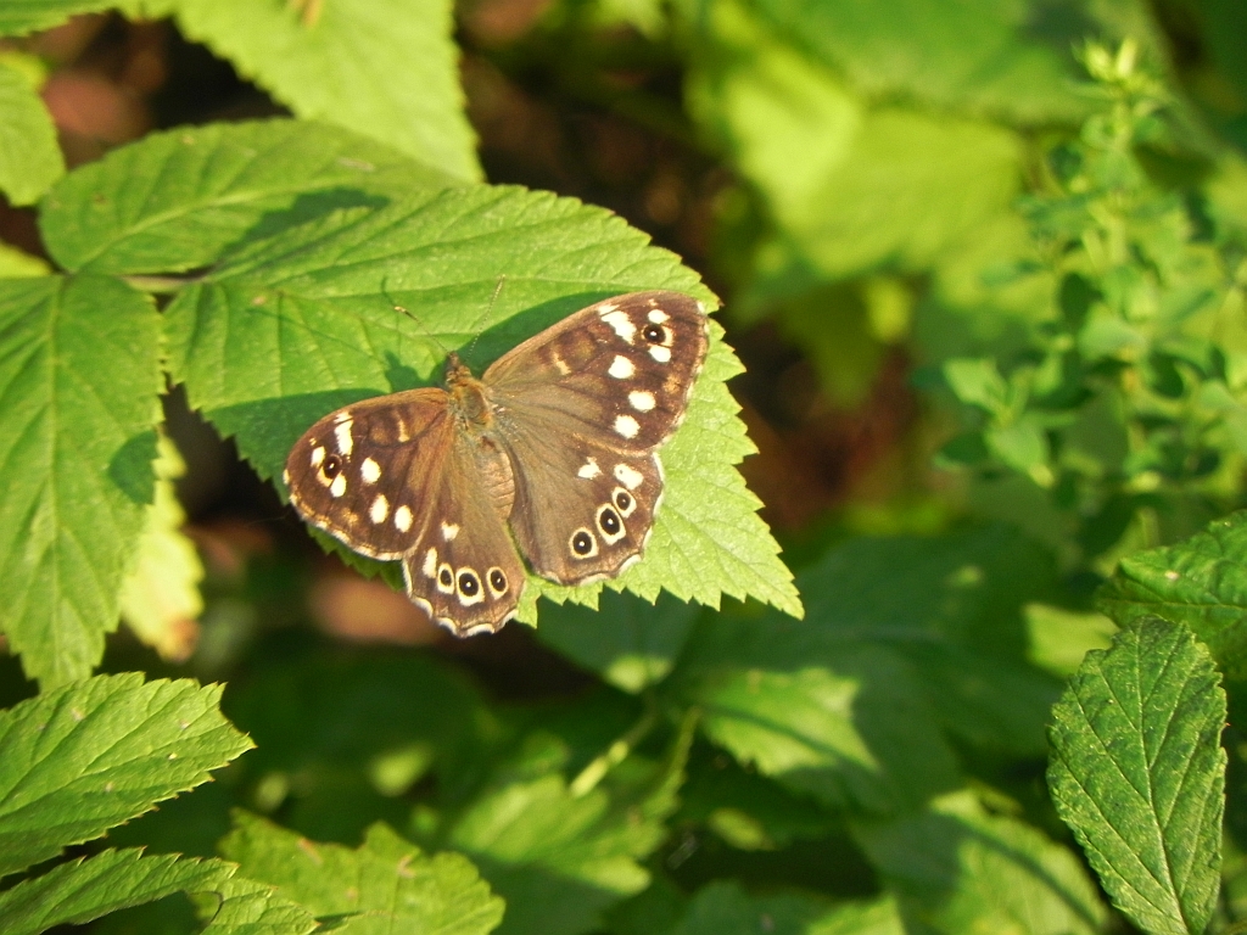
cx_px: 624
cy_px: 468
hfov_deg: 3.3
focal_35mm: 605
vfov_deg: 2.5
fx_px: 21794
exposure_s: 1/89.1
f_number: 5
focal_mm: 107.6
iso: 160
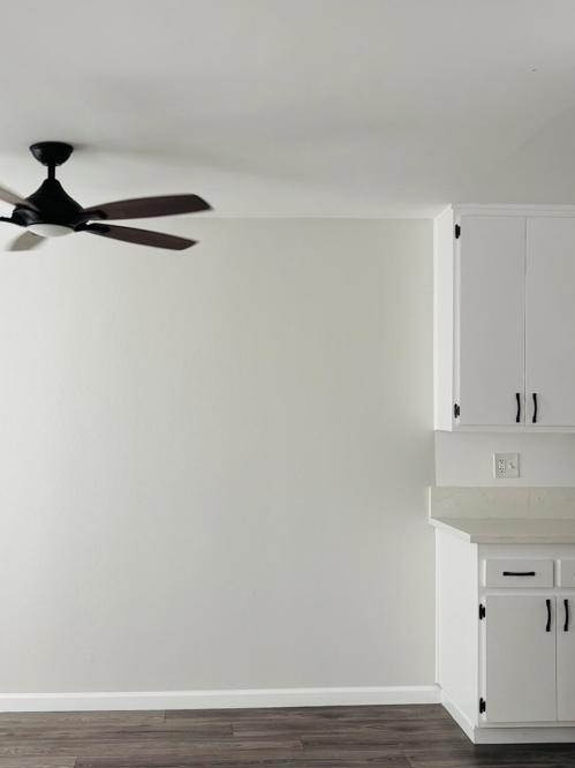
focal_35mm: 40
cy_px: 386
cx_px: 240
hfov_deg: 35.8
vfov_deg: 46.8
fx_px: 886
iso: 100
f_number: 1.6
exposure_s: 1/121
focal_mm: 5.96
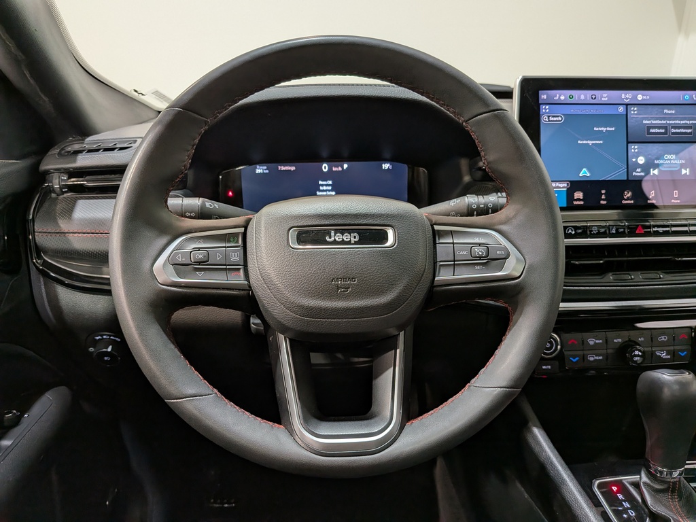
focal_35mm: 24
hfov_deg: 71.6
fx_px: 483
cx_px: 348
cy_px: 261
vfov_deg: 56.8
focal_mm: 4.53
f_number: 1.7
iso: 220
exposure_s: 1/120
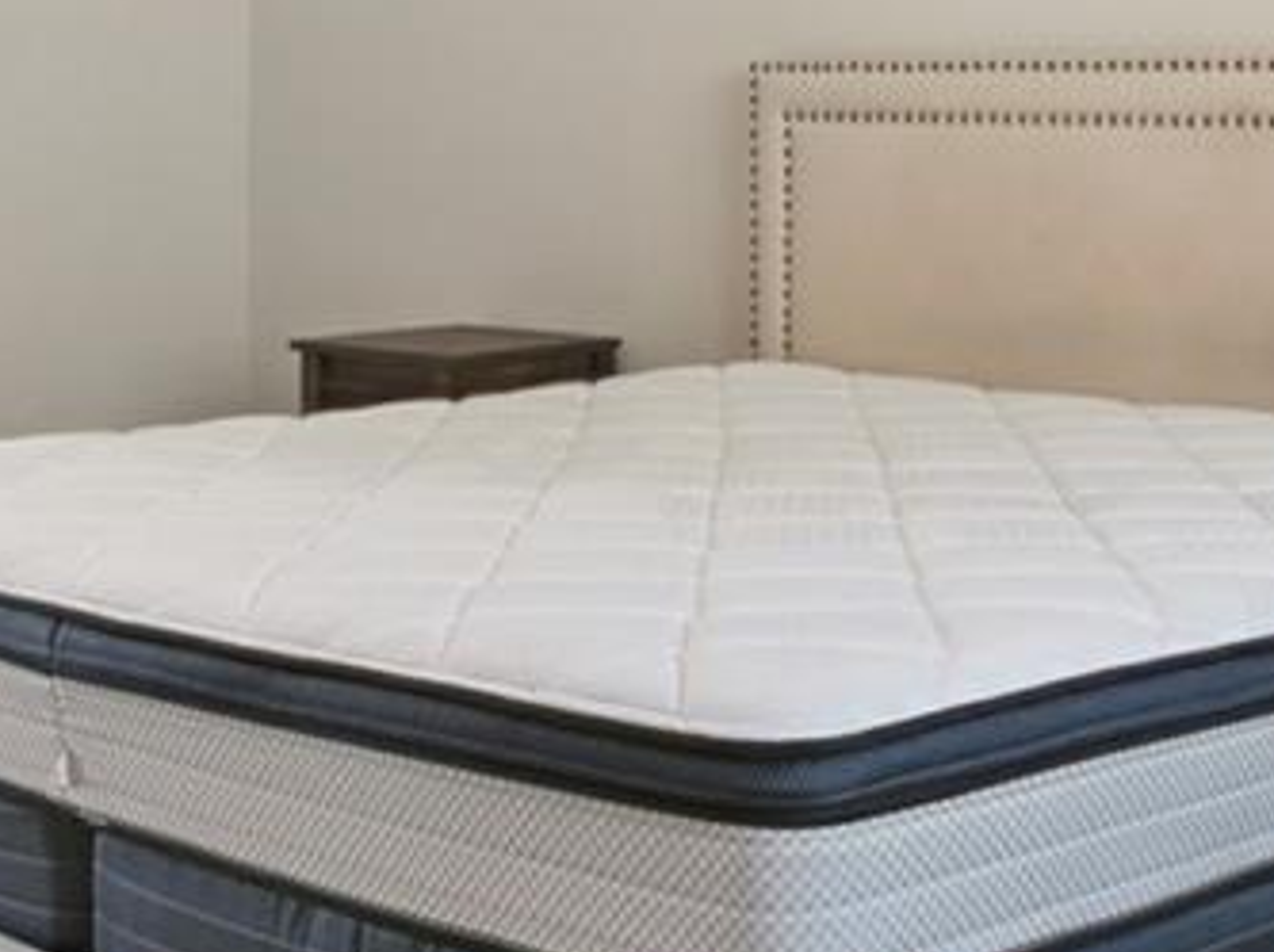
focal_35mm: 74
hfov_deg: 26.4
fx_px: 2721
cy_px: 113
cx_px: 658
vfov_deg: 19.5
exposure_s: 1/15
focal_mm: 16
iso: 160
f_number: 8
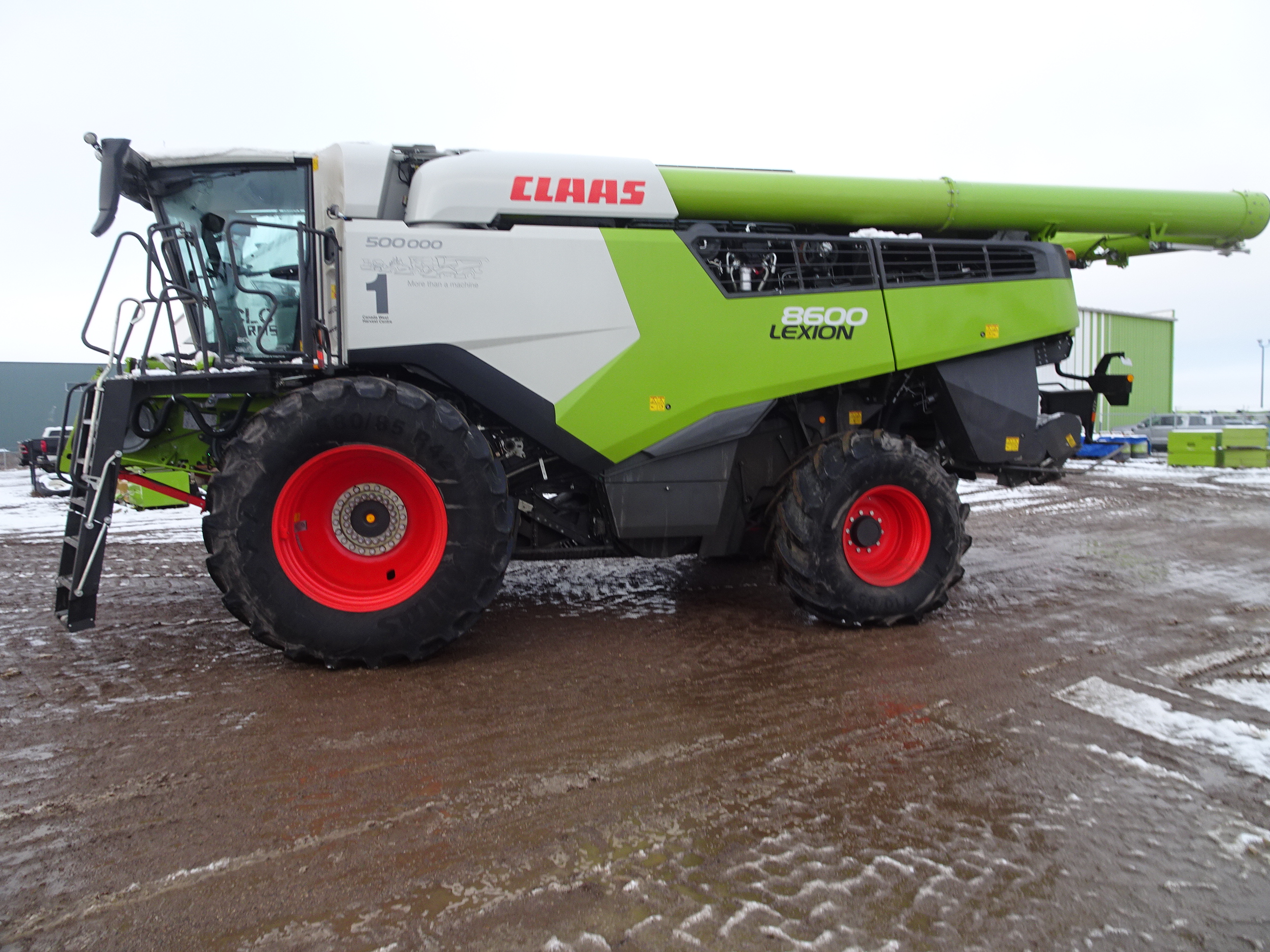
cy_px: 476
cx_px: 635
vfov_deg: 56.8
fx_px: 881
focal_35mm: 24
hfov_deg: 71.6
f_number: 3.5
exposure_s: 1/50
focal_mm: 4.1
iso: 80
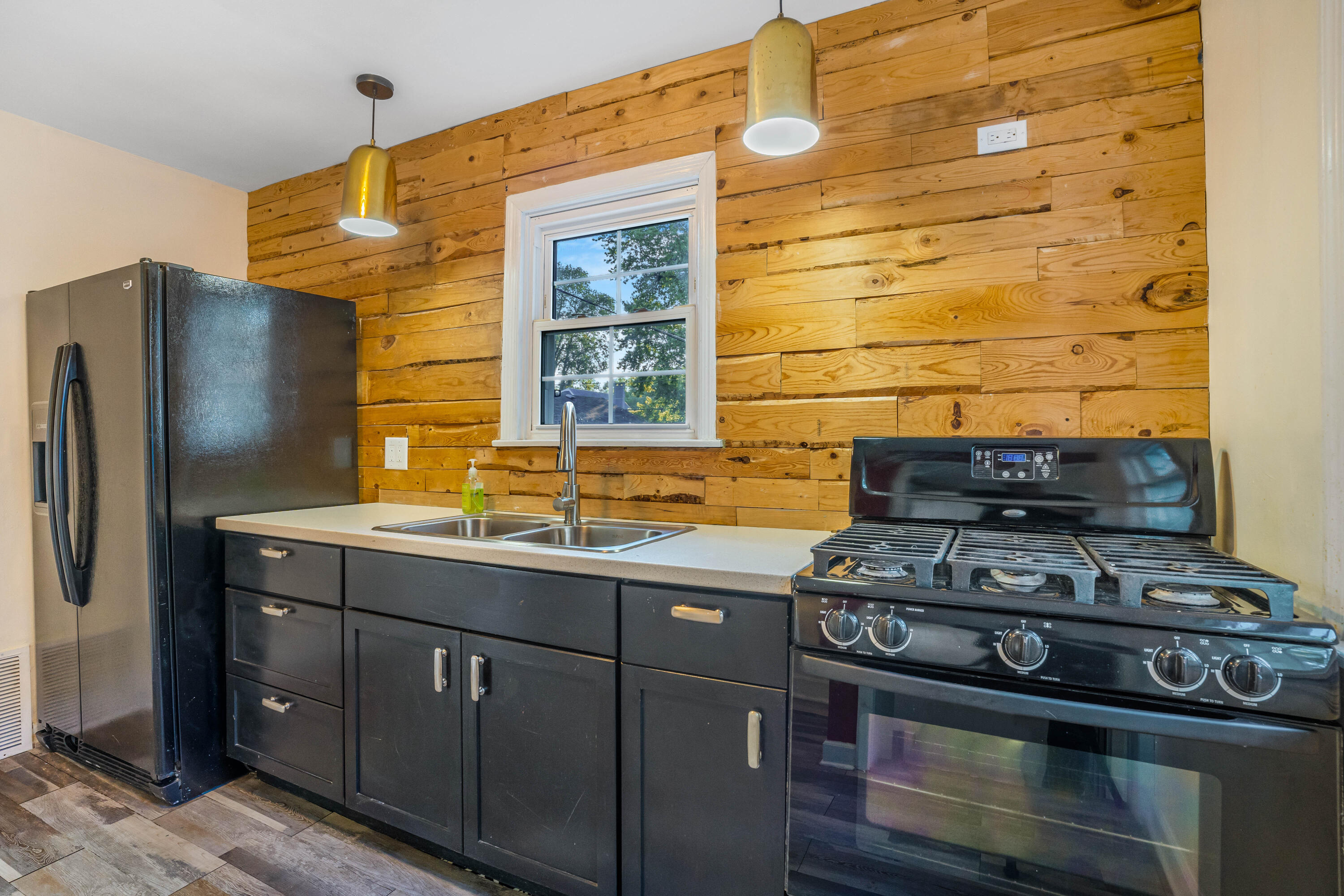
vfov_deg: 73.7
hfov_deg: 96.7
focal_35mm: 16
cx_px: 672
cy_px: 448
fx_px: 597
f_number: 9
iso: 640
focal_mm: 16
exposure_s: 1/1.67
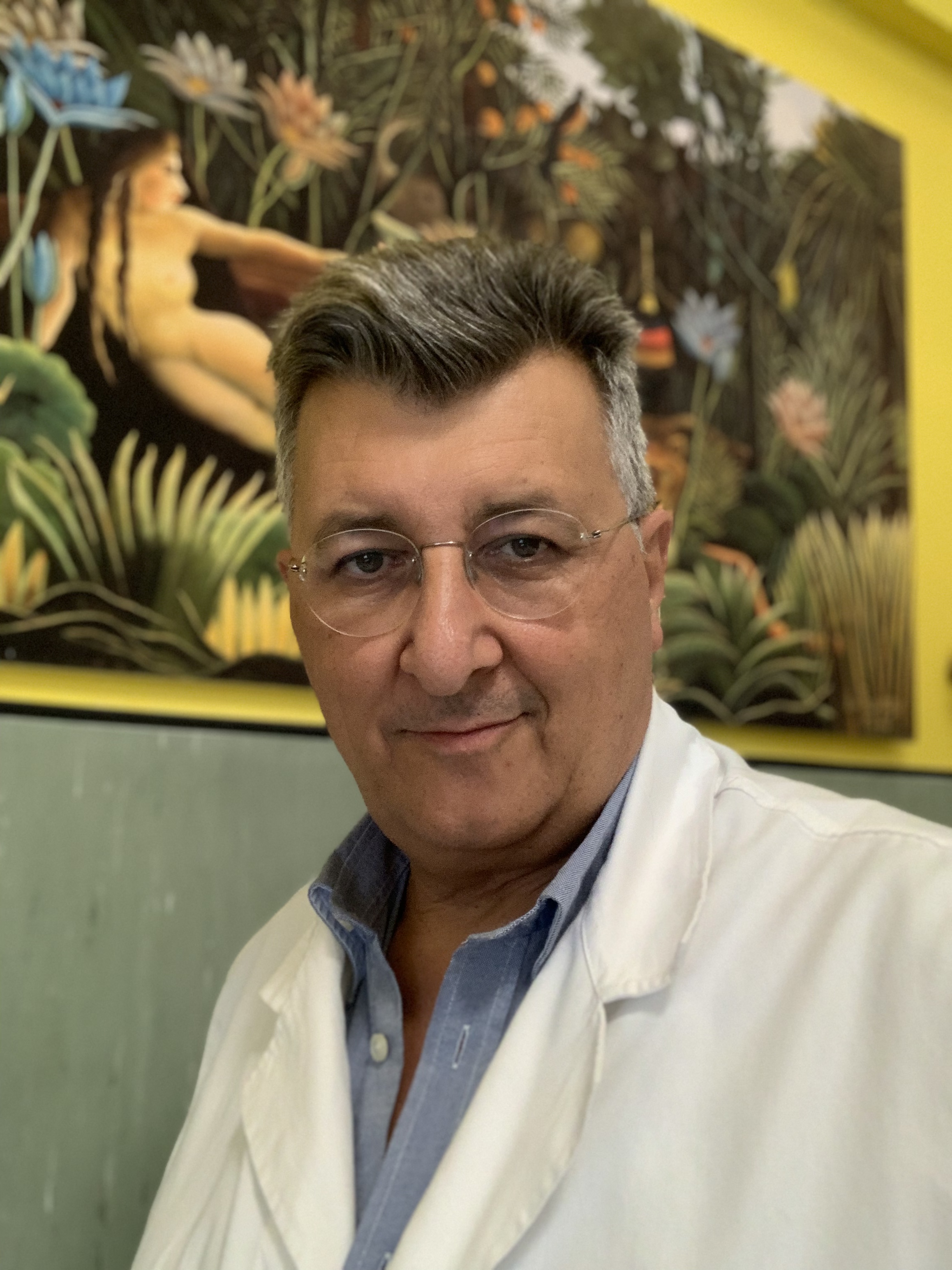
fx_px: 1173
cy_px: 635
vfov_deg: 56.8
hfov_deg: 44.2
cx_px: 476
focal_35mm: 32
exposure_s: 1/50
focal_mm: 2.87
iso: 250
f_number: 2.2
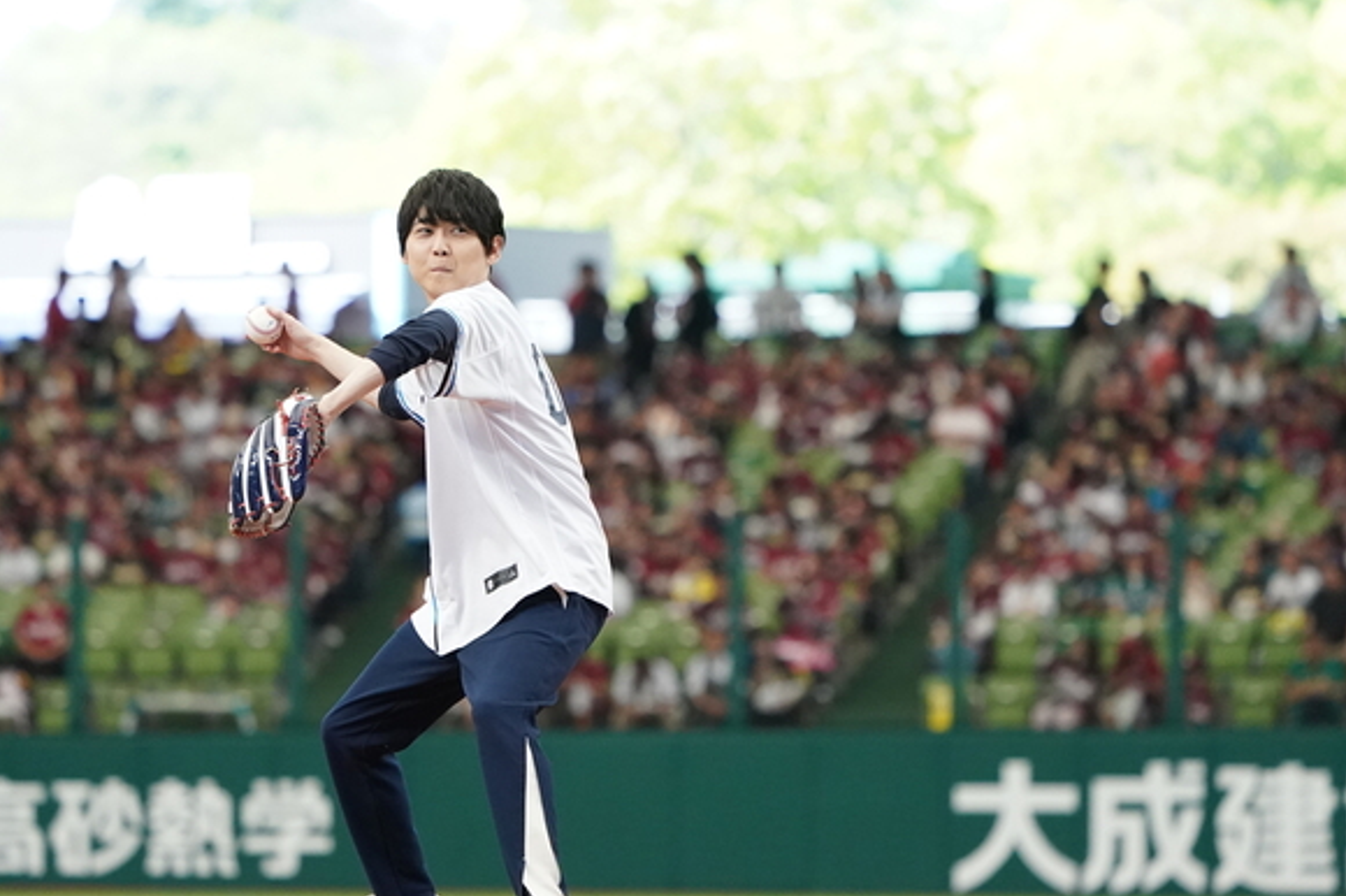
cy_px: 506
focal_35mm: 381
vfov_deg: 3.6
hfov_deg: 5.4
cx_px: 613
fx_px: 14237
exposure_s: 1/1600
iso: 6400
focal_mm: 291
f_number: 5.6
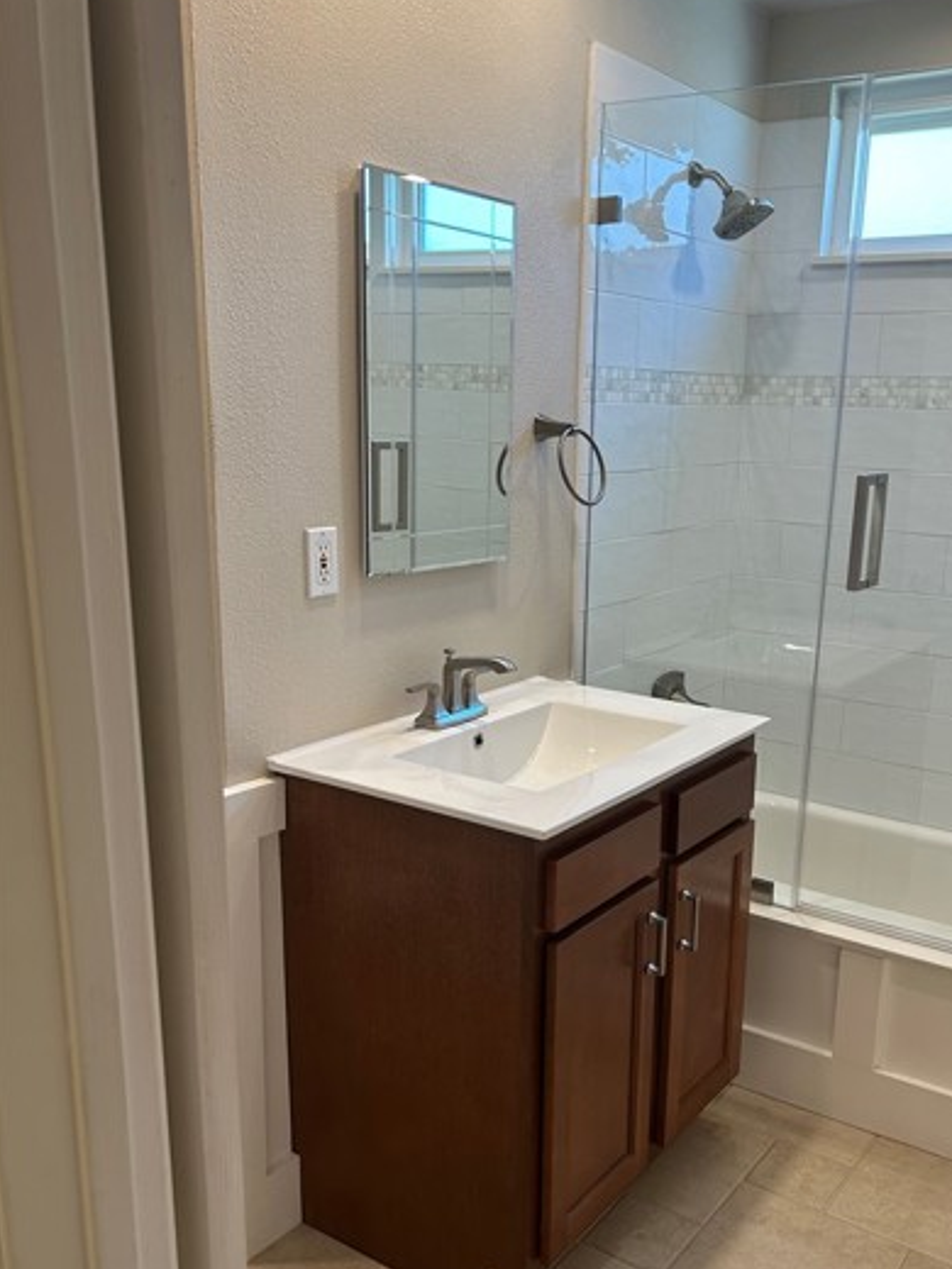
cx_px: 579
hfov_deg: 43.9
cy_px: 705
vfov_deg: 56.7
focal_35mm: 32
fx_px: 1173
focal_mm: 5.7
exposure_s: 1/120
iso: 80
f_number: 1.5
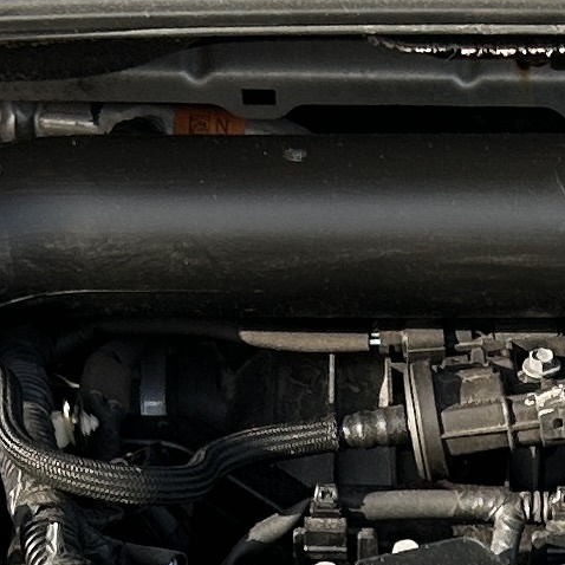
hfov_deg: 8.9
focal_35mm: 194
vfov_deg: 8.4
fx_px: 3582
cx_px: 661
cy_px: 1245
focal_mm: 5.7
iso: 50
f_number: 1.5
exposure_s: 1/558
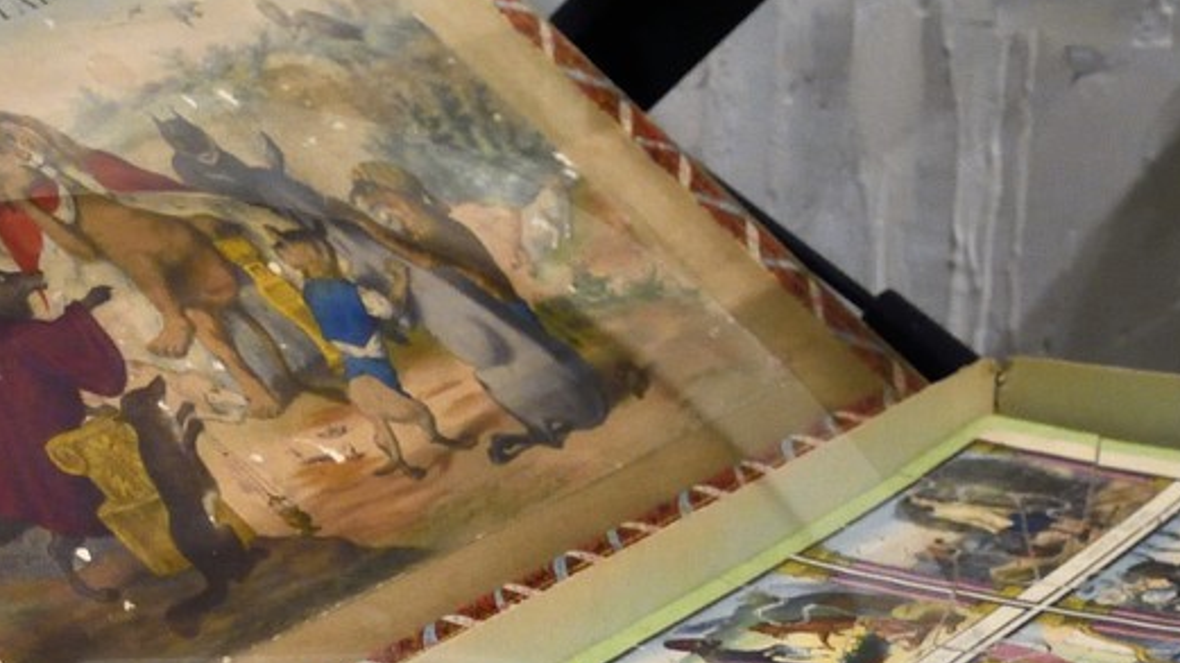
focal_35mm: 90
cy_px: 1030
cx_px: 122
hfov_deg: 23.1
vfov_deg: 12.7
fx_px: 2816
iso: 3200
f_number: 11
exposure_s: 1/40
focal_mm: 28
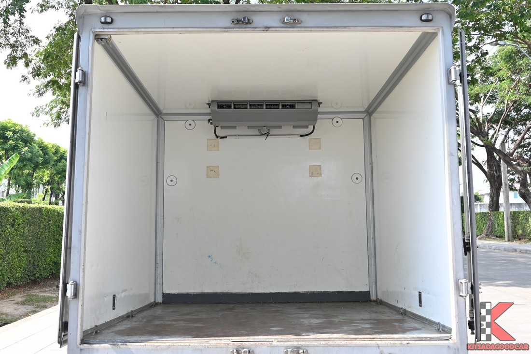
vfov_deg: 36.9
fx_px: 531
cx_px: 266
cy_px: 177
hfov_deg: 53.1
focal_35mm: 36
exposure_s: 1/125
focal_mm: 24
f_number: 5.6
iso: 100
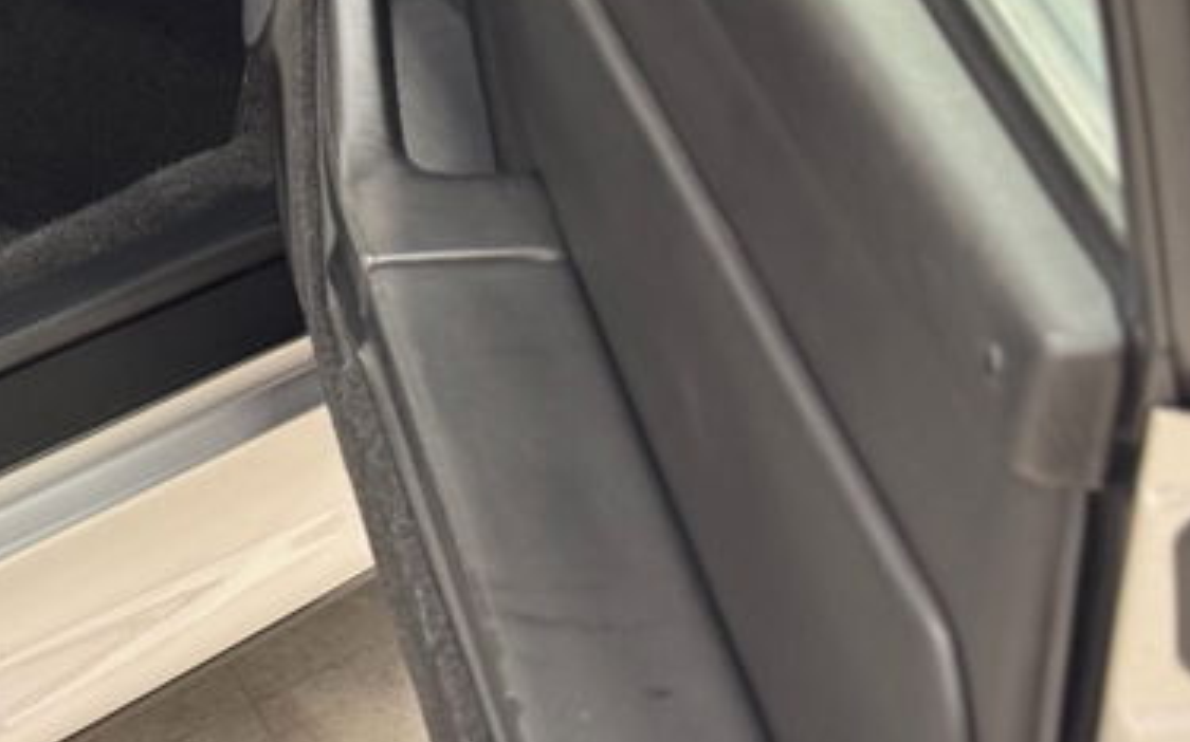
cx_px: -368
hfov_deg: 14.4
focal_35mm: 139
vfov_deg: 9.3
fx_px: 4506
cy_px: -222
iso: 500
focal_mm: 6.76
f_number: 1.78
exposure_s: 1/25
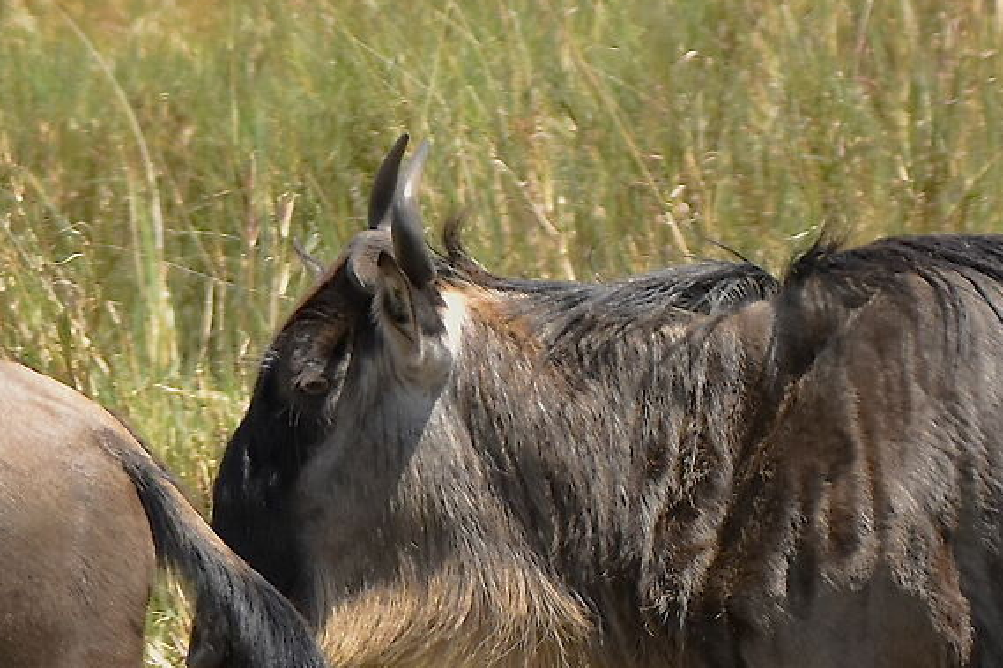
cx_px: -818
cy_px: 358
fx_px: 37015
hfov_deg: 1.6
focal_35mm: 1329
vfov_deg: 1.0
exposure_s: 1/1250
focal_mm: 210
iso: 400
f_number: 5.6
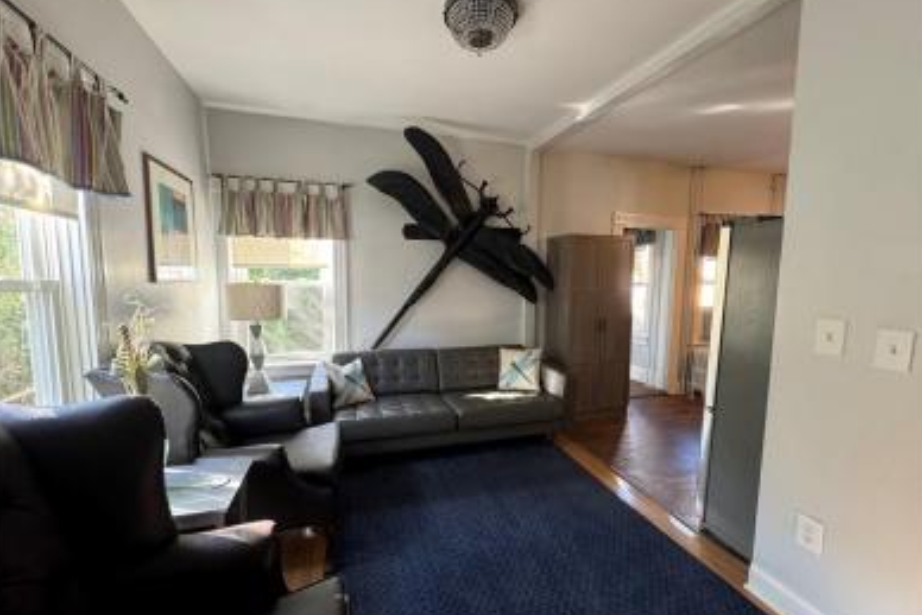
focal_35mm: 15
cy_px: 321
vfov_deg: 77.3
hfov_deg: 100.4
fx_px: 384
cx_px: 459
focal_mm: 2.22
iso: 250
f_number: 2.2
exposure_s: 1/60
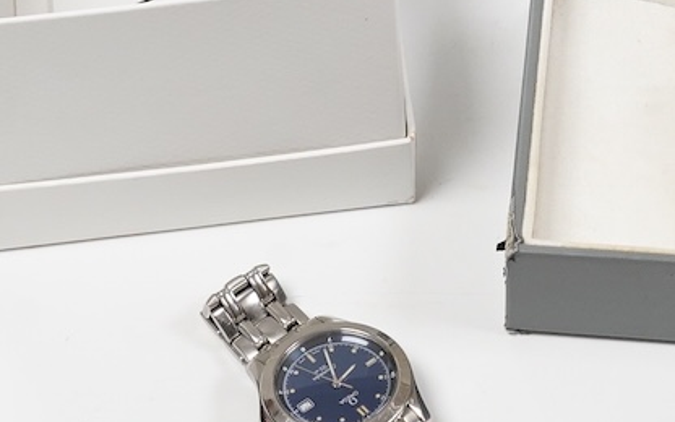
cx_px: 523
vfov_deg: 10.5
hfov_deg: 16.7
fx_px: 2281
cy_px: 93
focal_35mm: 124
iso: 2500
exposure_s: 1/100
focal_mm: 30
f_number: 14
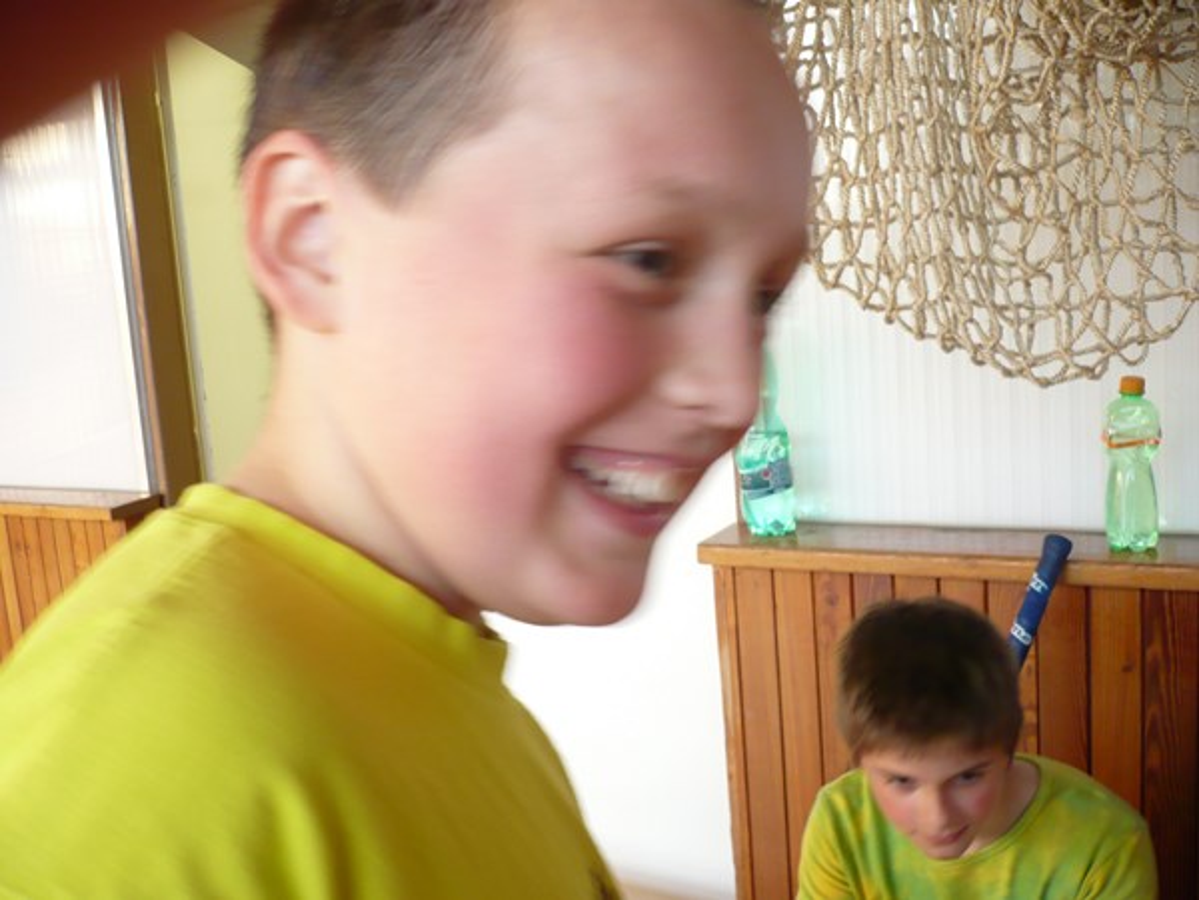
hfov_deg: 52.6
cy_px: 450
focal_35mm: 35
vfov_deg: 40.7
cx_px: 600
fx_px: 1212
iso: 200
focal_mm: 5.8
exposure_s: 1/25
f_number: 2.8
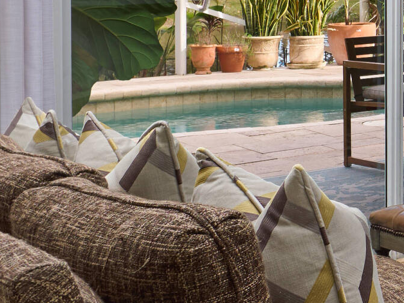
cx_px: 815
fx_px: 1249
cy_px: -52
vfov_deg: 13.5
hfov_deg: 14.9
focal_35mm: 107
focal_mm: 12
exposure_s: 1/250
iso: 100
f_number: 5.6
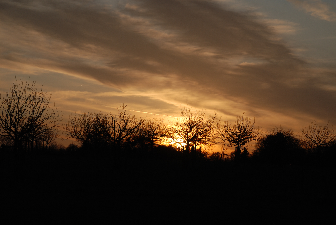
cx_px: 185
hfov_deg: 16.4
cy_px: 104
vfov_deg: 11.0
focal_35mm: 125
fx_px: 1164
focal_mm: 75
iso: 100
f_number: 7.1
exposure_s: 1/800
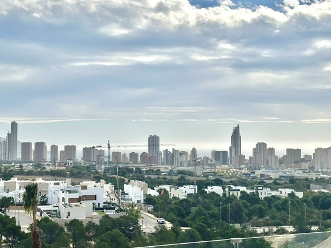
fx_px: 631
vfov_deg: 22.3
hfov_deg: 29.2
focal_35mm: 66
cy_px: 111
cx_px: 211
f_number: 1.78
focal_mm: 6.86
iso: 64
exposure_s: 1/13699
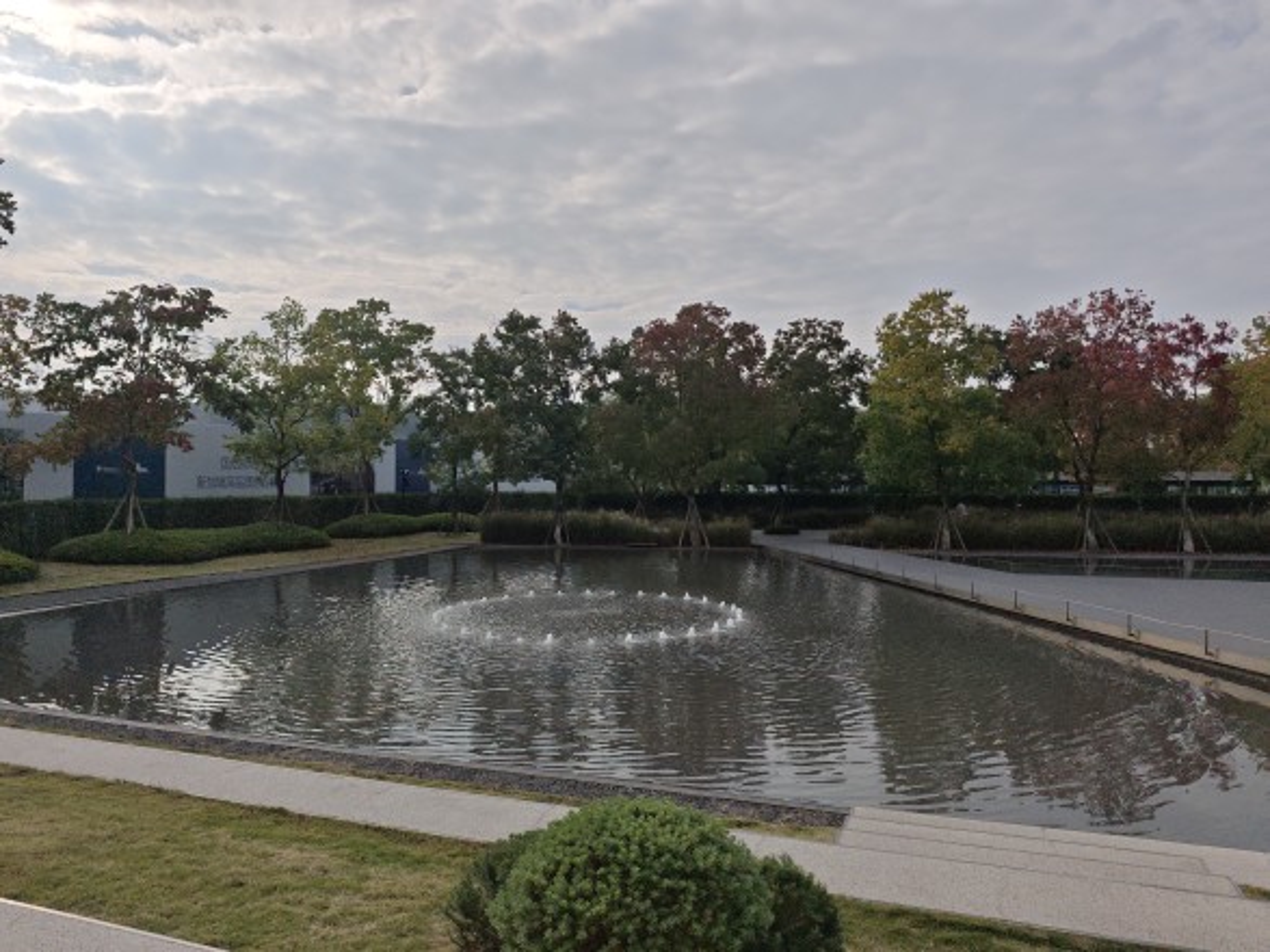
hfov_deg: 73.9
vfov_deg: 58.9
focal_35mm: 23
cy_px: 476
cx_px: 635
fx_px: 844
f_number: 1.6
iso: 50
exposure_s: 1/9015
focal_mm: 6.55
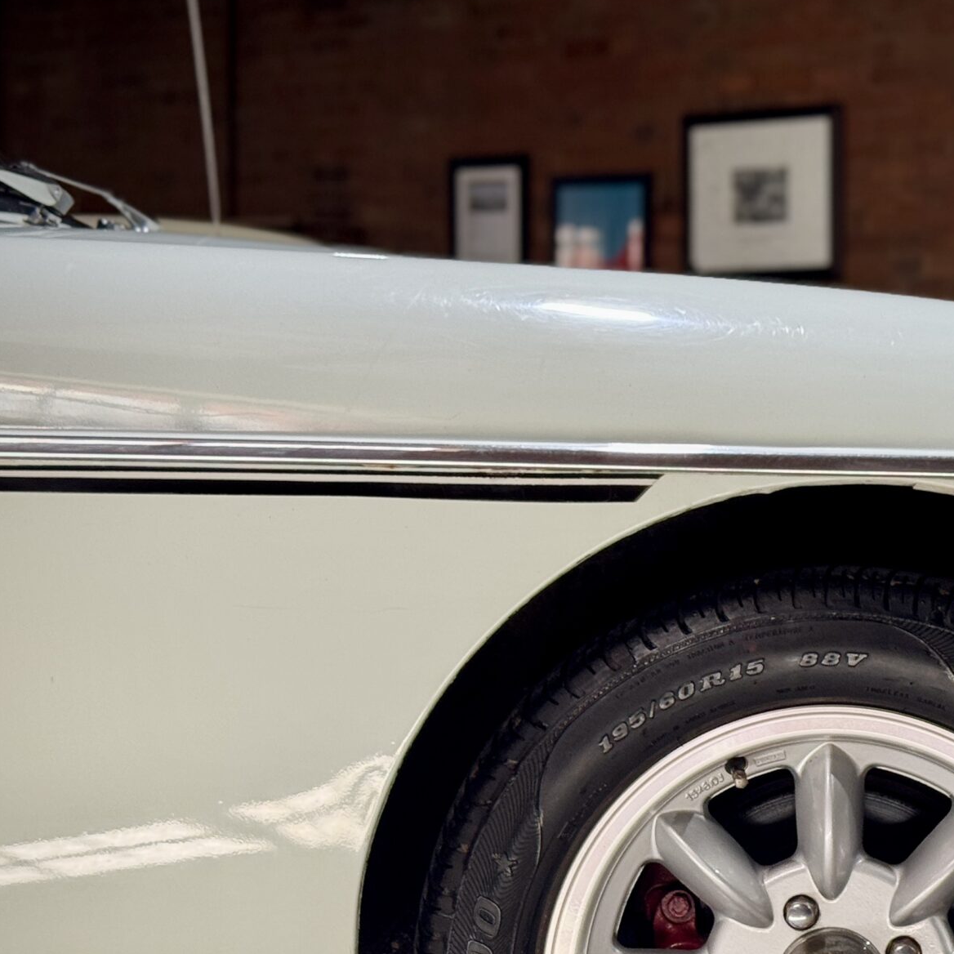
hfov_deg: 18.4
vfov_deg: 18.5
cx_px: 847
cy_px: 733
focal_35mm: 93
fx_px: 2900
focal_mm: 6.76
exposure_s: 1/76
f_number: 1.78
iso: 100
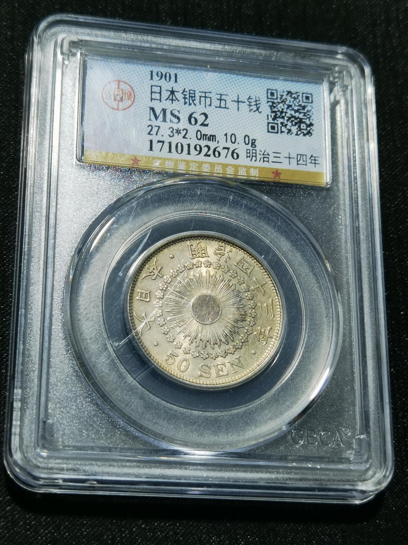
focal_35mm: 67
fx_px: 1053
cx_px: 204
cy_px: 272
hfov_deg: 21.9
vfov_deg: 29.0
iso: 80
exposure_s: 1/100
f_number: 1.9
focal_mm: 6.67
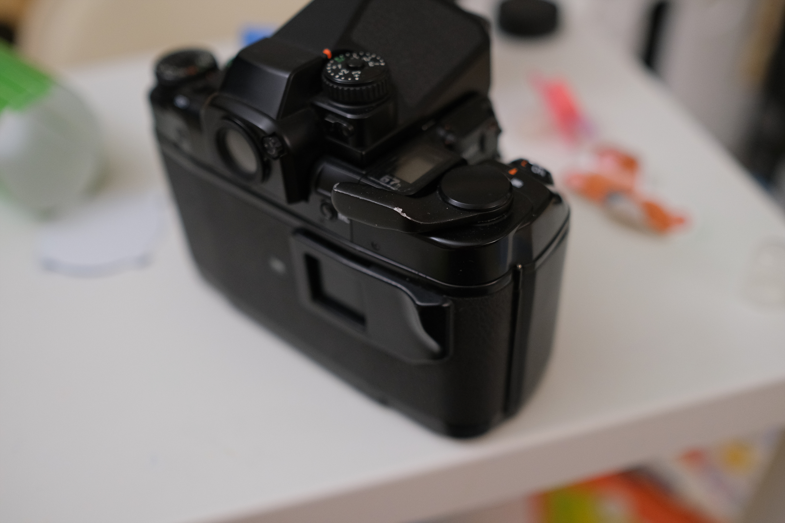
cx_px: 392
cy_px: 262
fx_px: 763
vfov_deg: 37.8
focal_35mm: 35
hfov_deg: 54.4
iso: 2000
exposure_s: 1/170
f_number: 2
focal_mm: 23
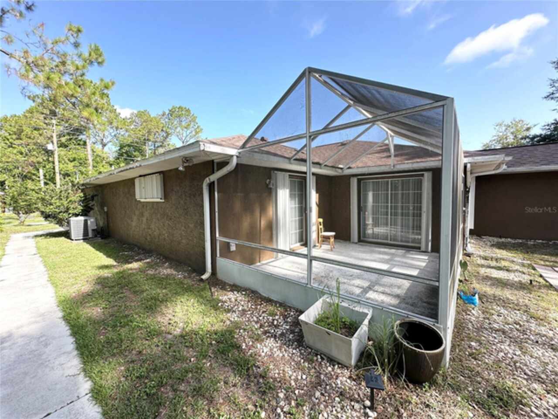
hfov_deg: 102.1
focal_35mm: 14
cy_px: 210
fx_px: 226
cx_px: 279
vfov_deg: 85.7
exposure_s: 1/294
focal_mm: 2.22
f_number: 2.2
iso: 40
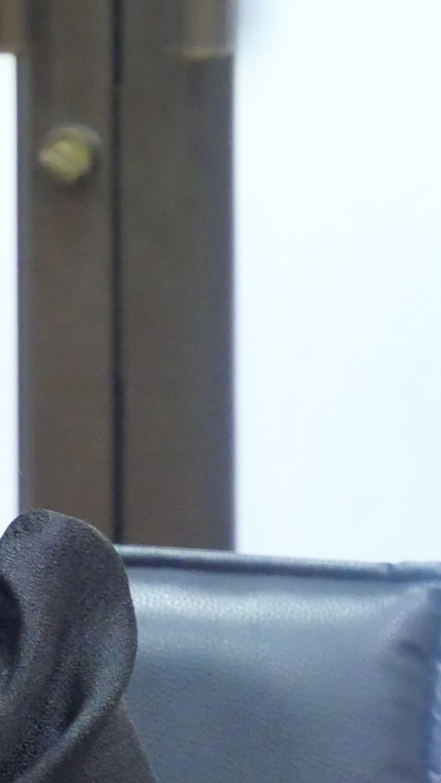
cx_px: -384
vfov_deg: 5.3
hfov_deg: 3.0
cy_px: 669
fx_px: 8419
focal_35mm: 405
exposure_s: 1/20
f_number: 5.6
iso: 3200
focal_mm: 55
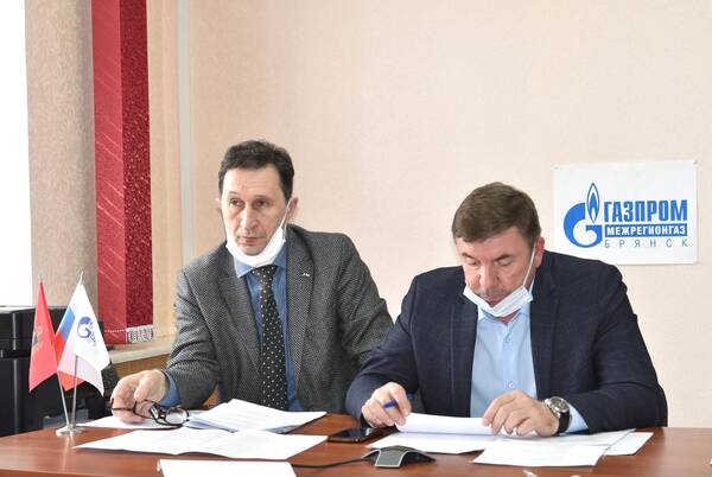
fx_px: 1307
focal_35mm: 66
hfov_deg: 30.5
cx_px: 356
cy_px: 238
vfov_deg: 20.7
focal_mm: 44
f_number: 5.6
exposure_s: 1/125
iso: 800
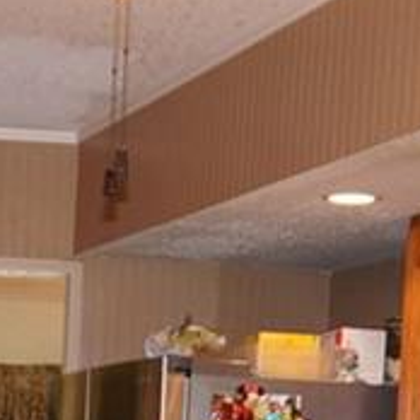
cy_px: 770
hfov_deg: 14.4
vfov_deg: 13.1
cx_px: 65
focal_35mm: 120
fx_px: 1647
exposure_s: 1/160
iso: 800
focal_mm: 16
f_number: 4
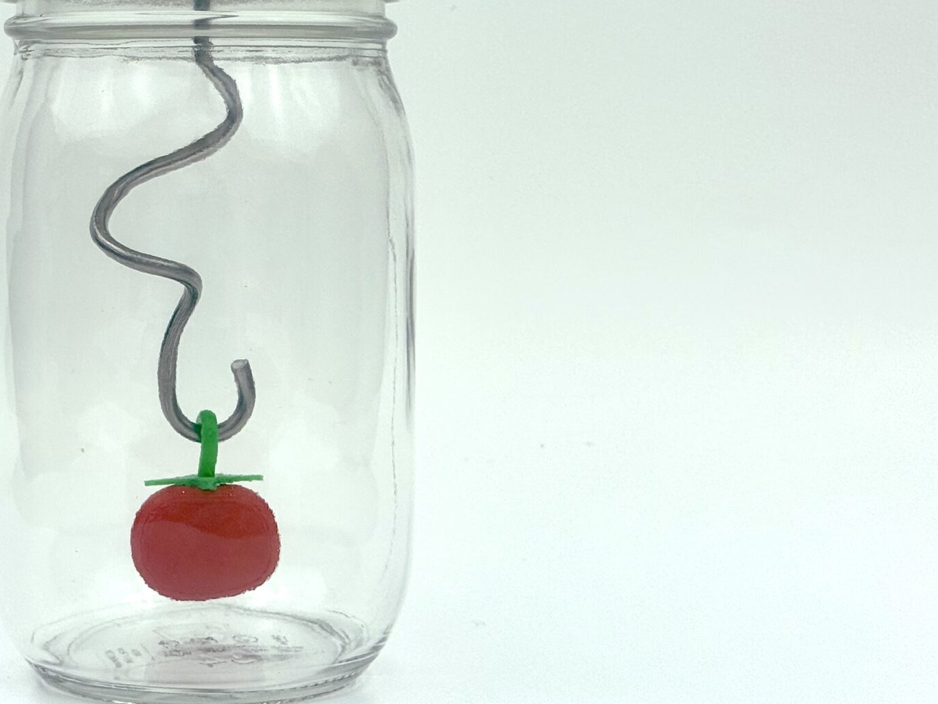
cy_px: 260
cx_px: 207
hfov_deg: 21.5
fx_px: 2439
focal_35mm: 90
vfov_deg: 16.4
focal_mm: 6.76
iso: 64
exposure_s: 1/379
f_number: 1.78
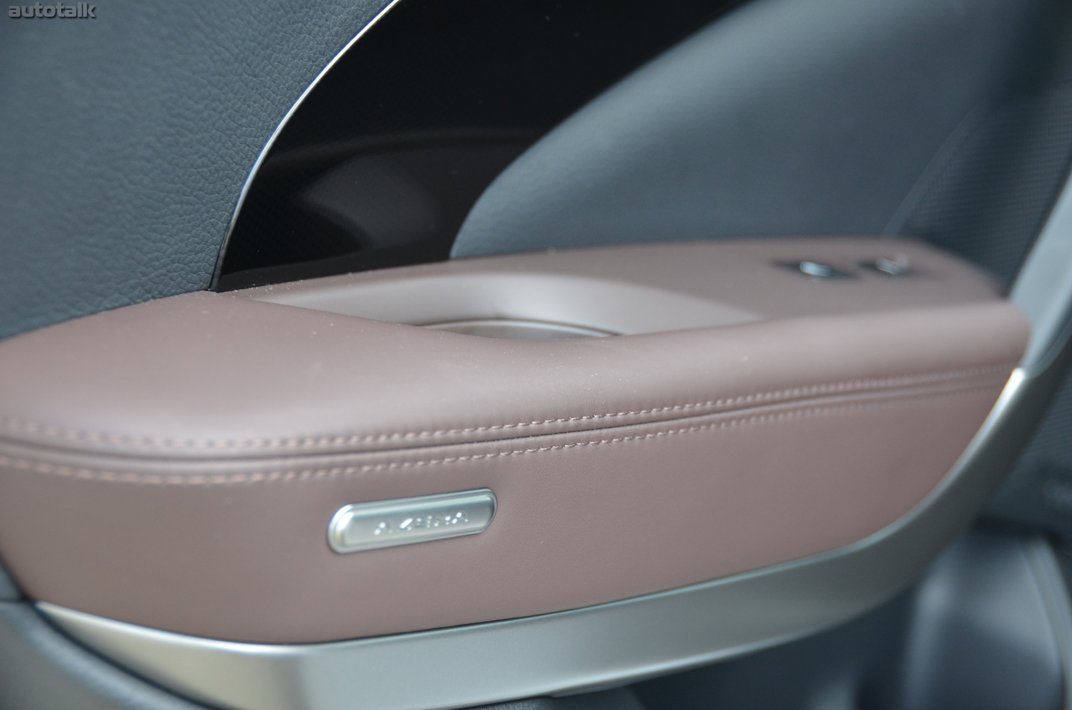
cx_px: 536
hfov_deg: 24.2
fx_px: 2496
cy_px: 355
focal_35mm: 84
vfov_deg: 16.2
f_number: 4.8
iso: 800
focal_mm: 56
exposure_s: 1/500
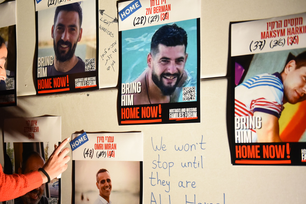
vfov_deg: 21.1
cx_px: 68
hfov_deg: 30.7
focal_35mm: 64
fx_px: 544
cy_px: 144
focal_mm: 40
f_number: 2.8
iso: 5000
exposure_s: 1/800
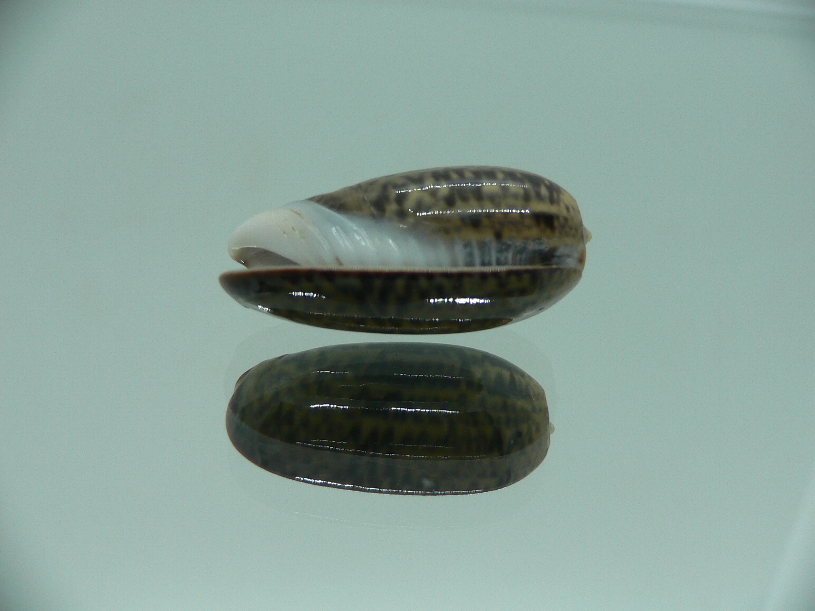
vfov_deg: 40.7
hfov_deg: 52.6
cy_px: 306
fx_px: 824
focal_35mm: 35
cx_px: 408
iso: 80
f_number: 2.8
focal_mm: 4.6
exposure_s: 1/60
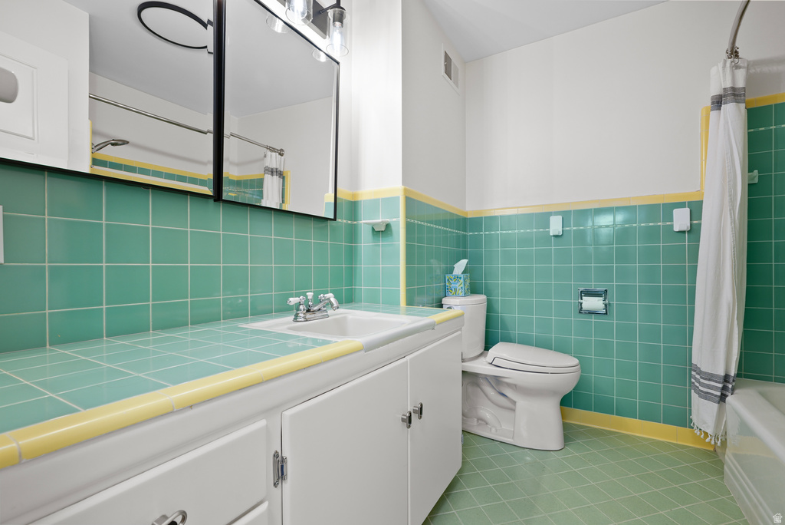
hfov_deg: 96.7
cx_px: 392
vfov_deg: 73.8
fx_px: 349
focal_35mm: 16
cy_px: 262
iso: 250
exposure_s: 1/1.67
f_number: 9
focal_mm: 16
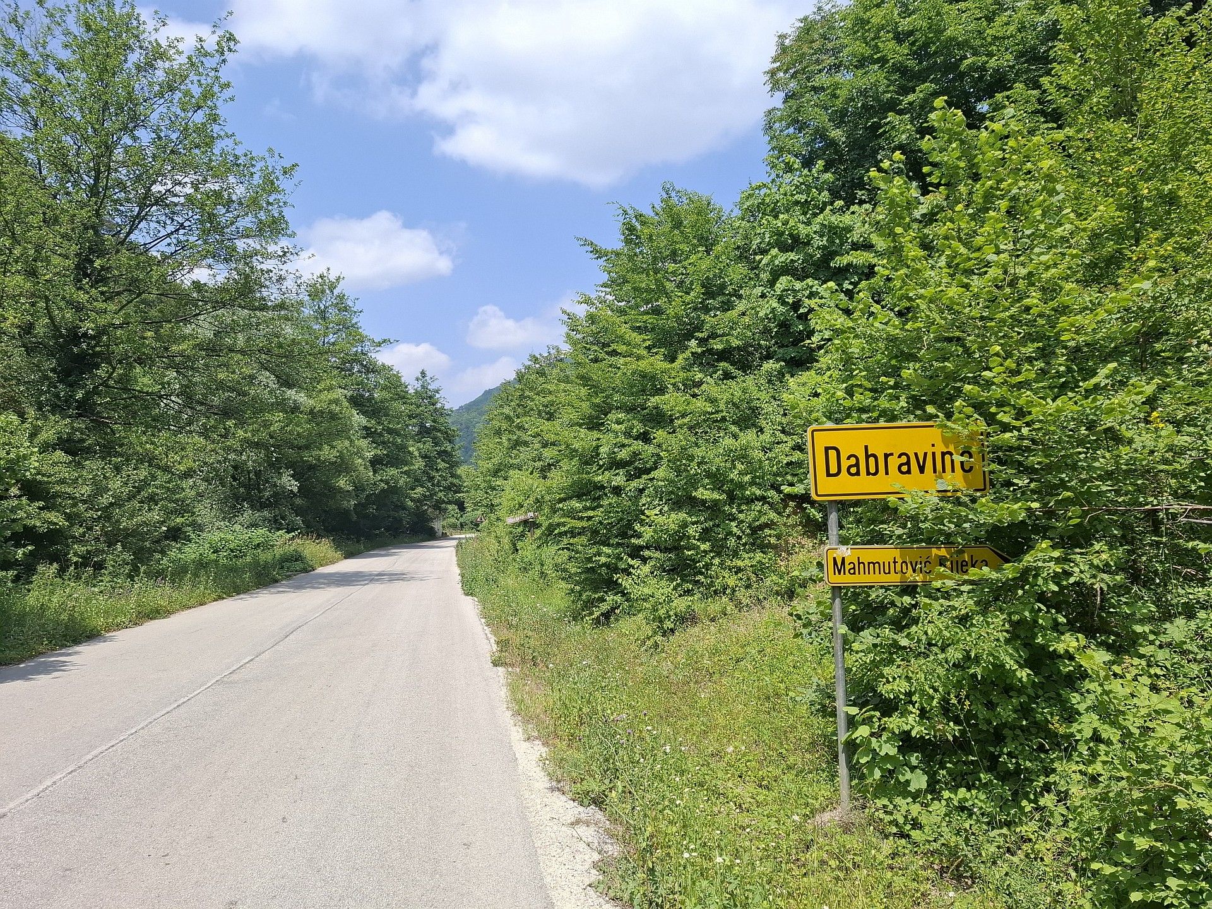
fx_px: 805
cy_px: 454
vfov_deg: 58.9
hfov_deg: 73.9
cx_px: 606
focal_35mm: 23
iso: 50
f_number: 1.8
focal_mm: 5.54
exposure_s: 1/1709
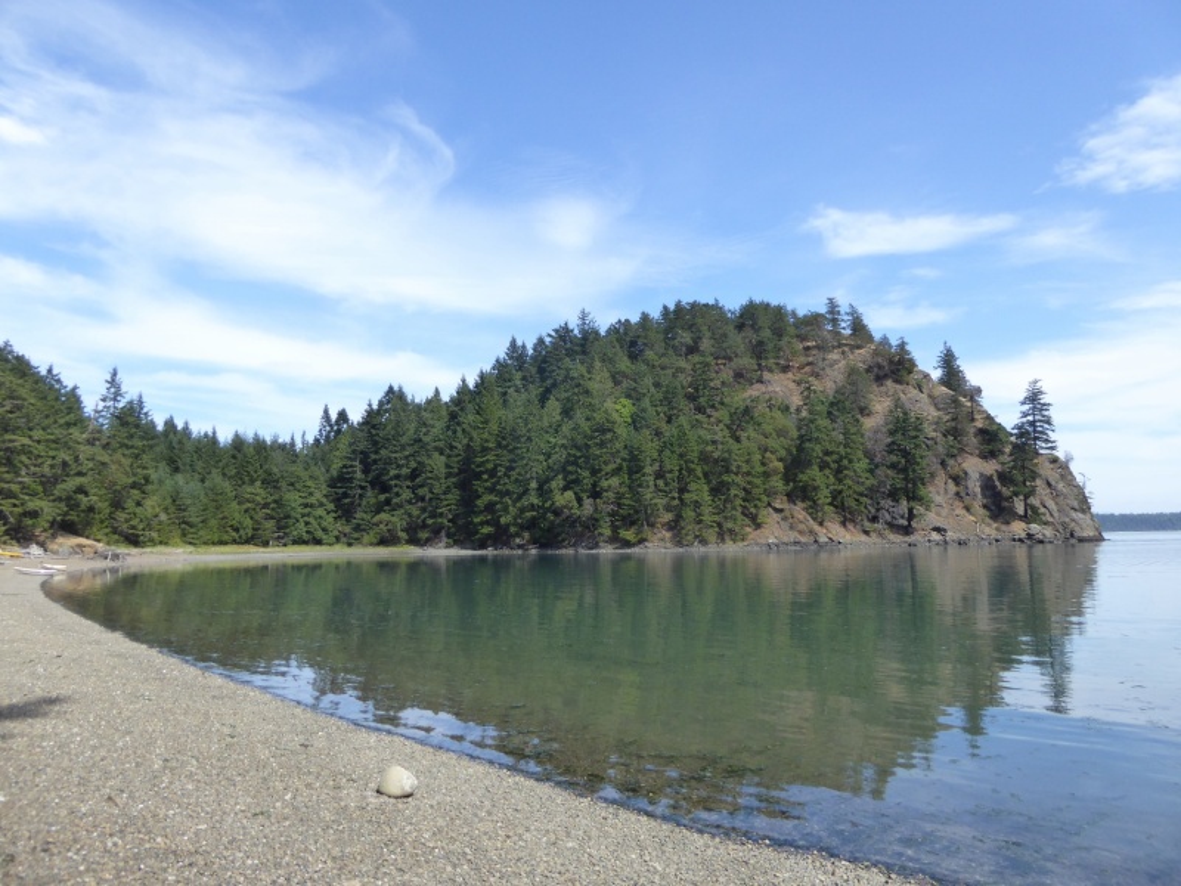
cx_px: 590
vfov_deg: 54.9
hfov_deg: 69.4
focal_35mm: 25
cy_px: 443
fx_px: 853
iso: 160
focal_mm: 4.3
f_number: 3.3
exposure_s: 1/640
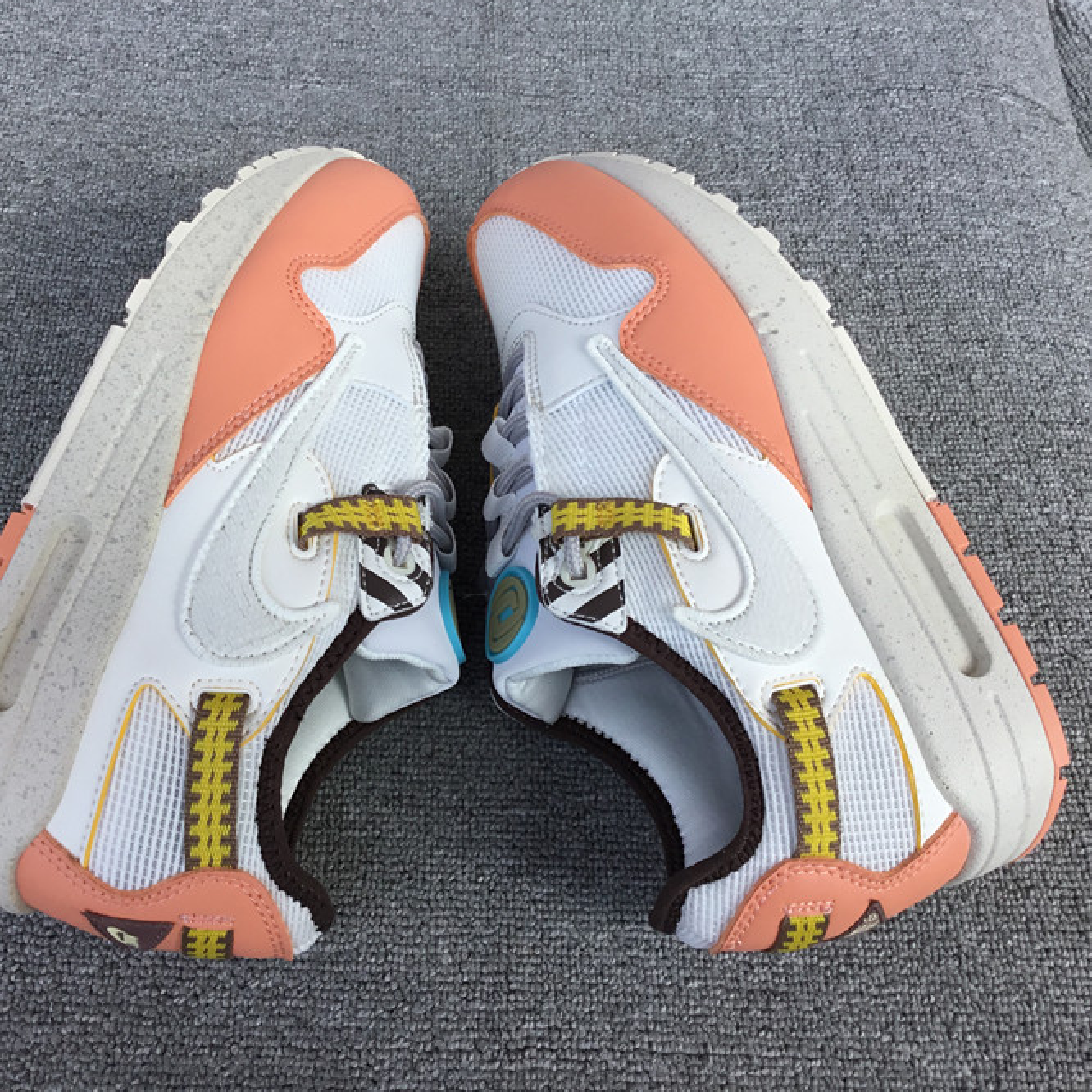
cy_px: 544
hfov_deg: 44.7
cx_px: 449
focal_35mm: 37
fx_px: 1321
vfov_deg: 44.9
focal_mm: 3.3
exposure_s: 1/351
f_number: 2.4
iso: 25
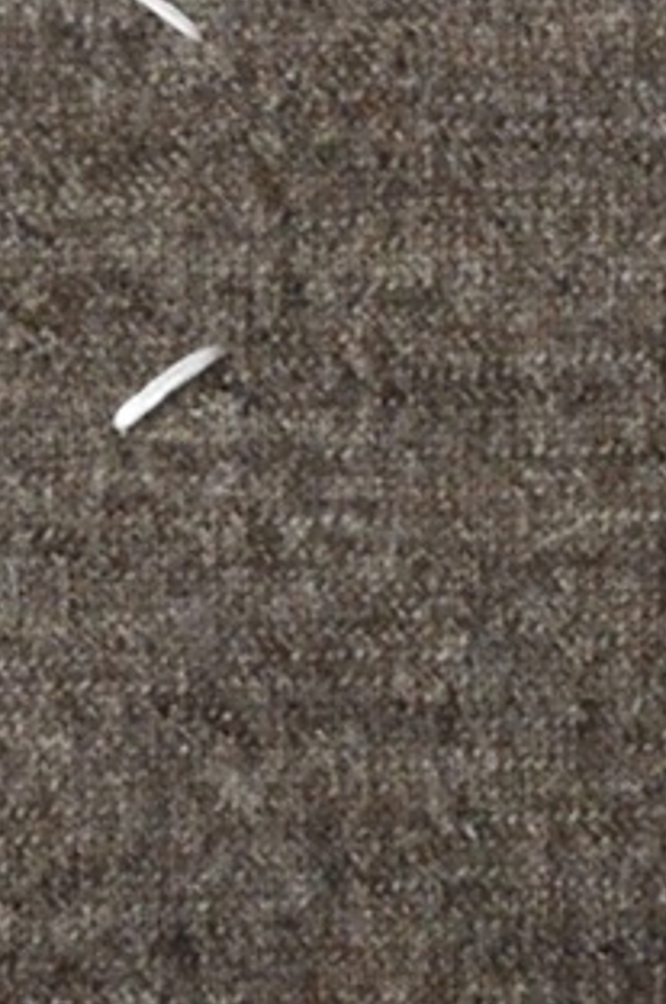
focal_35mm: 566
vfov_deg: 3.6
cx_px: 457
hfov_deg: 2.4
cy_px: 193
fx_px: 15758
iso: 2500
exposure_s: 1/40
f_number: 8
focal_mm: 78
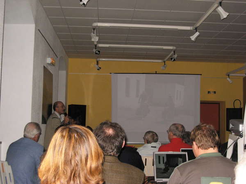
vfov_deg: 25.2
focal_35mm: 58
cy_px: 92
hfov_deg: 33.2
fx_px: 412
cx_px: 123
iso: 400
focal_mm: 9.5
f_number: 3.3
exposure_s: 1/161
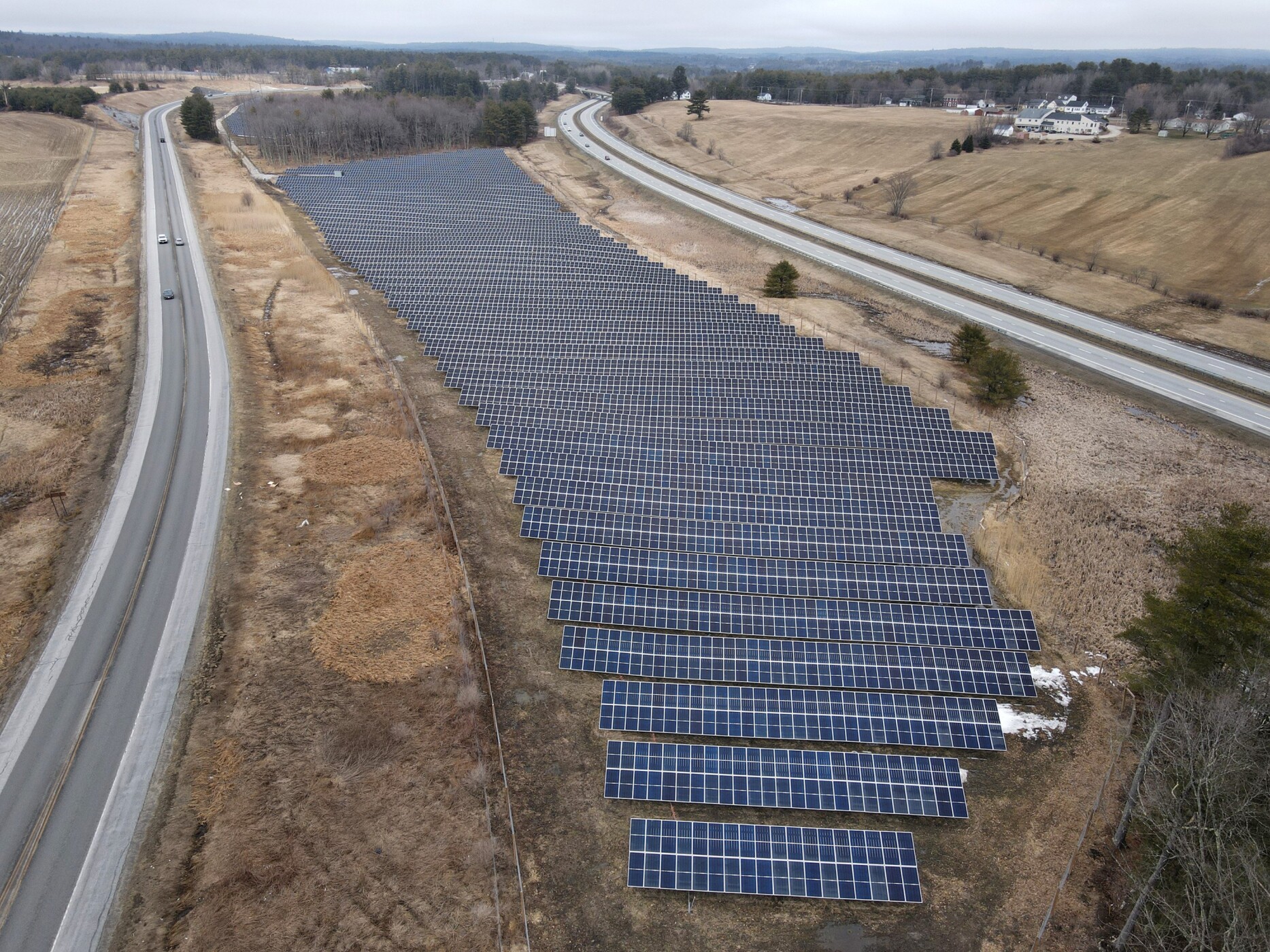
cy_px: 476
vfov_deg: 56.8
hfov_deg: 71.6
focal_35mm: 24
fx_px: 880
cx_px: 635
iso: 100
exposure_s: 1/320
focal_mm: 4.5
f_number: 2.8
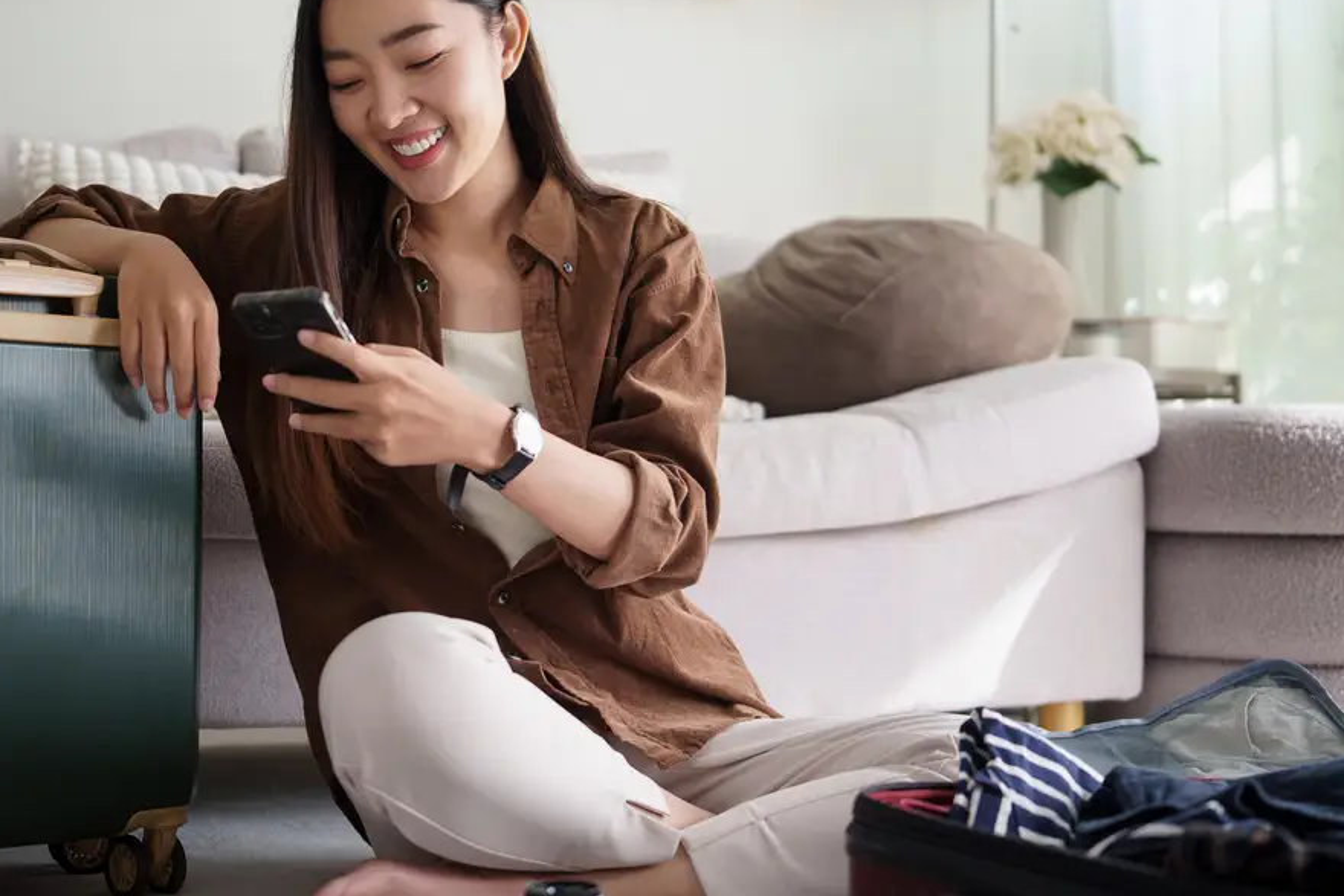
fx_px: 2155
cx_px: 554
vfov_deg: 23.5
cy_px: 411
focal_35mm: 58
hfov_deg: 34.6
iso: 100
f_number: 1.2
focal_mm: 27
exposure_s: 1/320
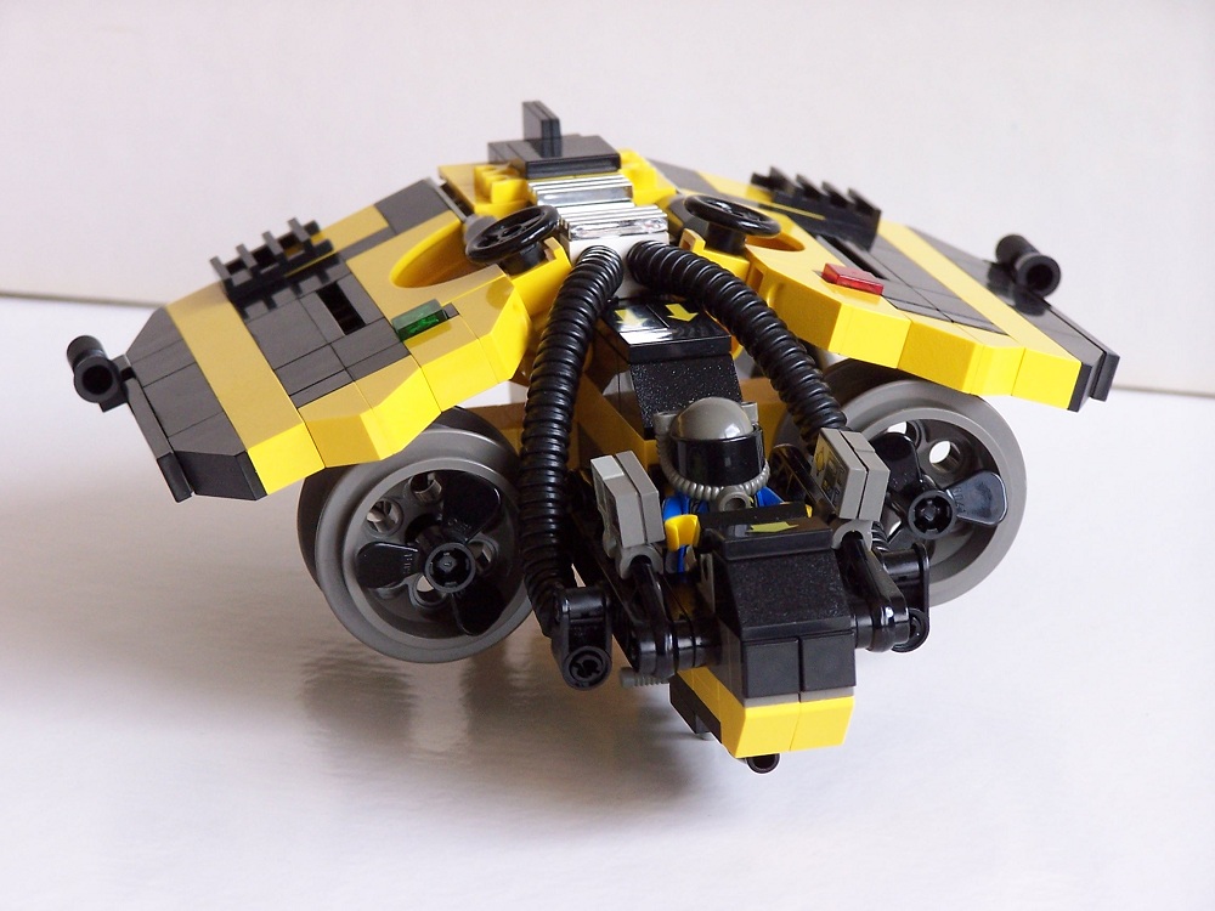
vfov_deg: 9.3
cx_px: 608
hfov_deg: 12.4
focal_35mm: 159
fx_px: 5581
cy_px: 456
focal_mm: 26.4
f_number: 3.2
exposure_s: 1/60
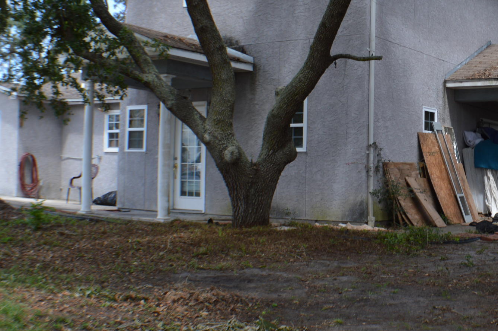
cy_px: 81
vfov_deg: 18.3
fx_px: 1023
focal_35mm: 74
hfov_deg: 26.5
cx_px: 439
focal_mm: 22
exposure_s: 1/160
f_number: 6.3
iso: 100
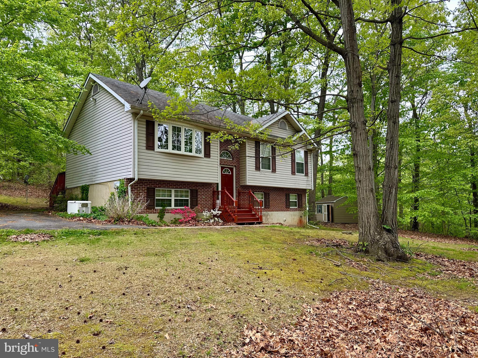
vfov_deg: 56.8
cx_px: 239
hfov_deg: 71.6
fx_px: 331
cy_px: 179
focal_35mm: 24
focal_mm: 6.86
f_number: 1.78
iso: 80
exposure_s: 1/529
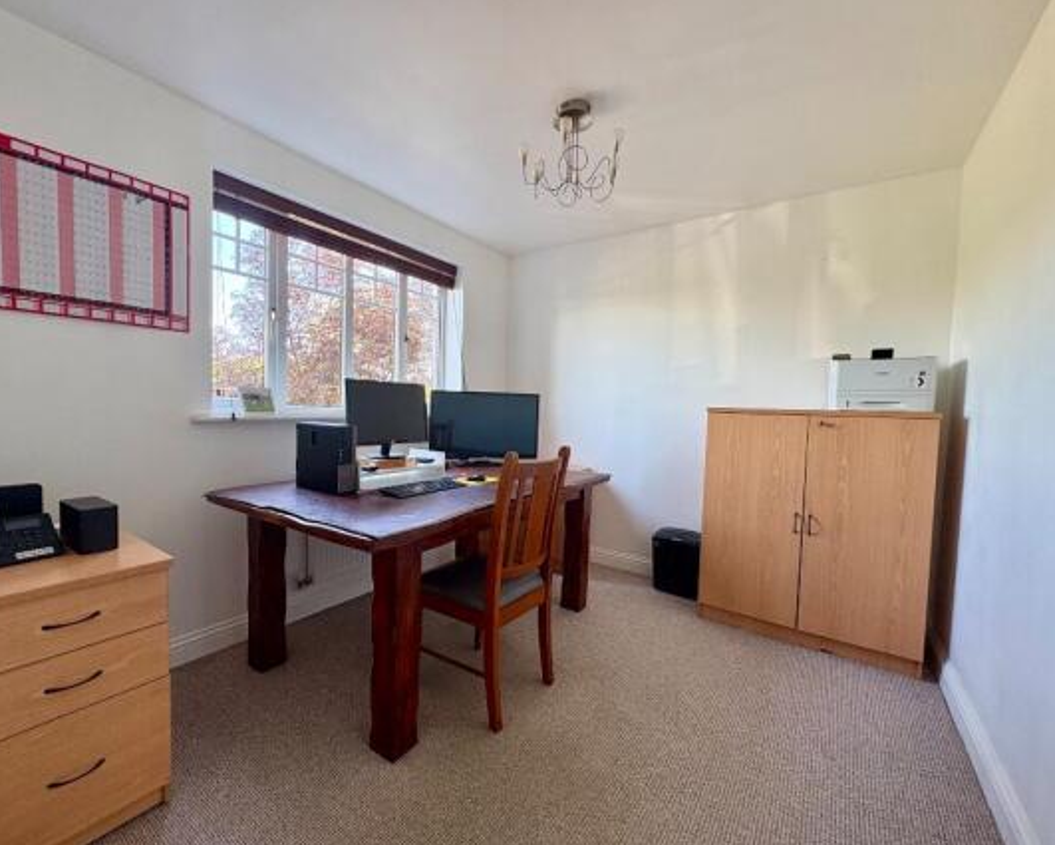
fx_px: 468
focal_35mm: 15
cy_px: 424
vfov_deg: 84.1
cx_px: 494
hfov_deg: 96.7
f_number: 2.2
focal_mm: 2.22
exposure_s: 1/63
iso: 250
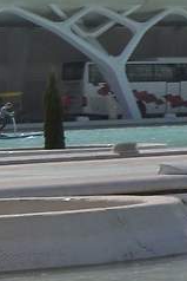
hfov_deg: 3.7
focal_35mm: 272
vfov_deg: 7.3
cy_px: -306
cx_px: 1407
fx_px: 2116
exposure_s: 1/320
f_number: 13
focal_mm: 18
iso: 100
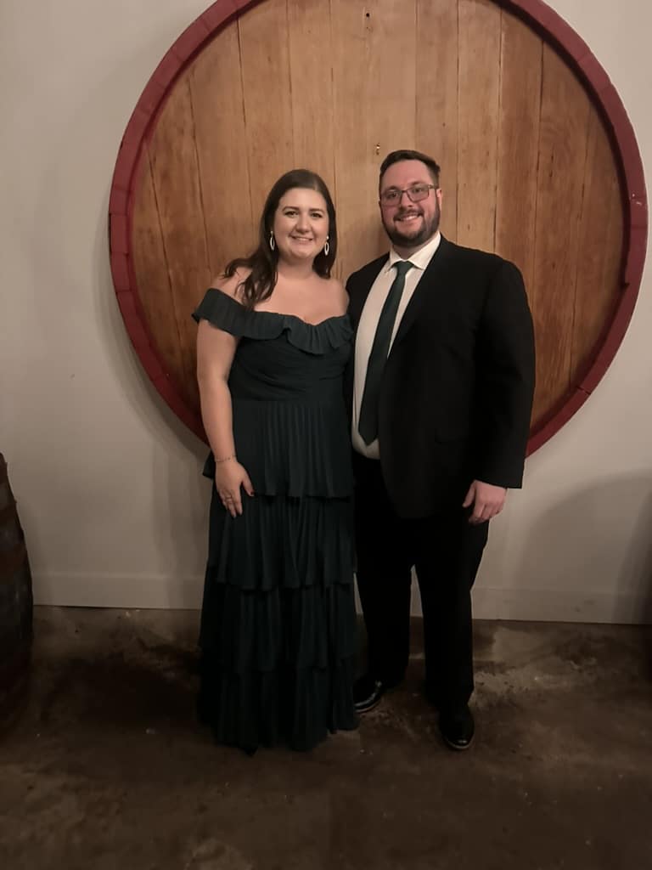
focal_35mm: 24
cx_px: 326
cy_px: 435
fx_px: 603
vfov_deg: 71.6
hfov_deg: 56.8
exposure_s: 1/30
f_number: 1.78
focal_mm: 6.86
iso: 1600
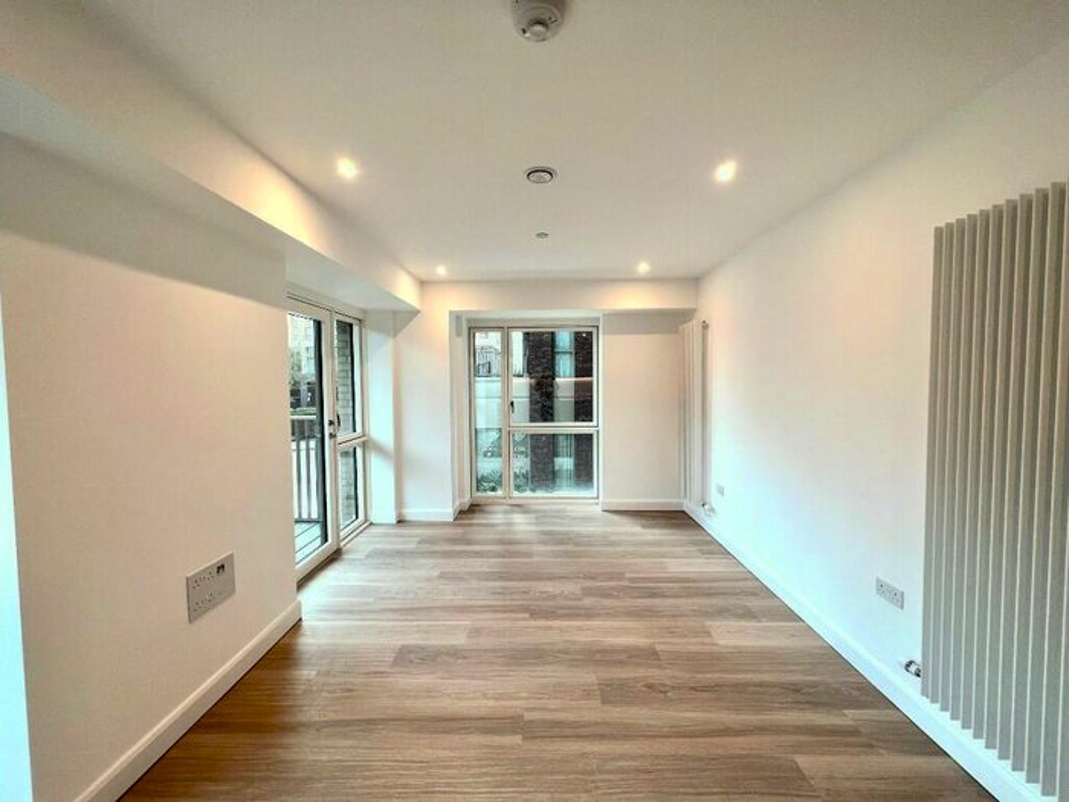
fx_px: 401
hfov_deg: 106.2
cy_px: 401
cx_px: 534
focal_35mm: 13
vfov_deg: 89.9
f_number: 1.8
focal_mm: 1.57
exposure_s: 1/100
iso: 64
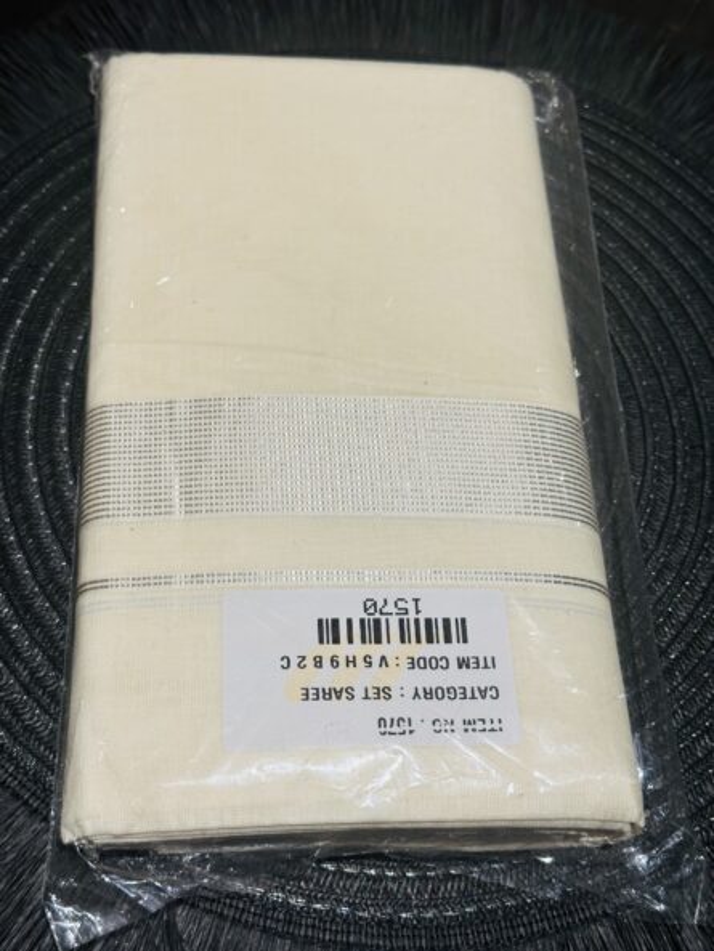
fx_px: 1320
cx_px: 357
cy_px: 476
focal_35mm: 48
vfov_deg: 39.6
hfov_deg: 30.3
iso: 80
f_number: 1.78
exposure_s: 1/60
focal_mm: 6.86
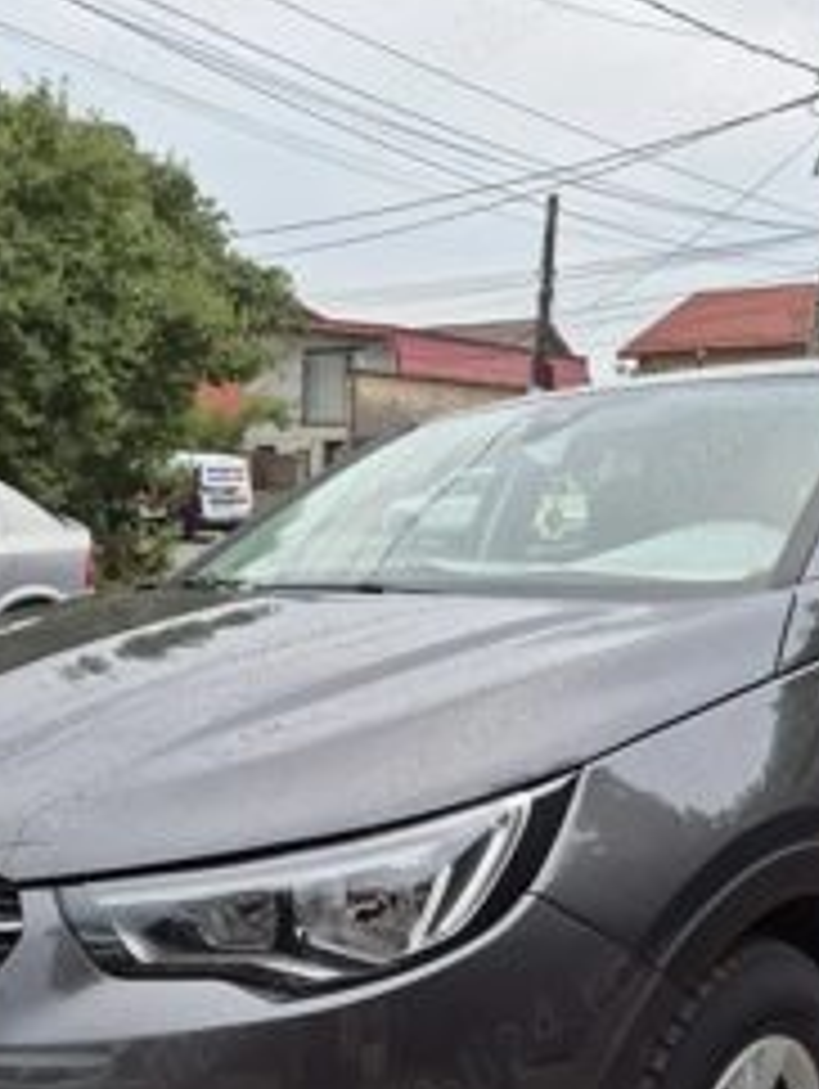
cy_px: 792
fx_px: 1197
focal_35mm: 38
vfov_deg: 47.4
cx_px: 338
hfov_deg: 37.7
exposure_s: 1/324
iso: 25
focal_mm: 5.4
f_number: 1.8
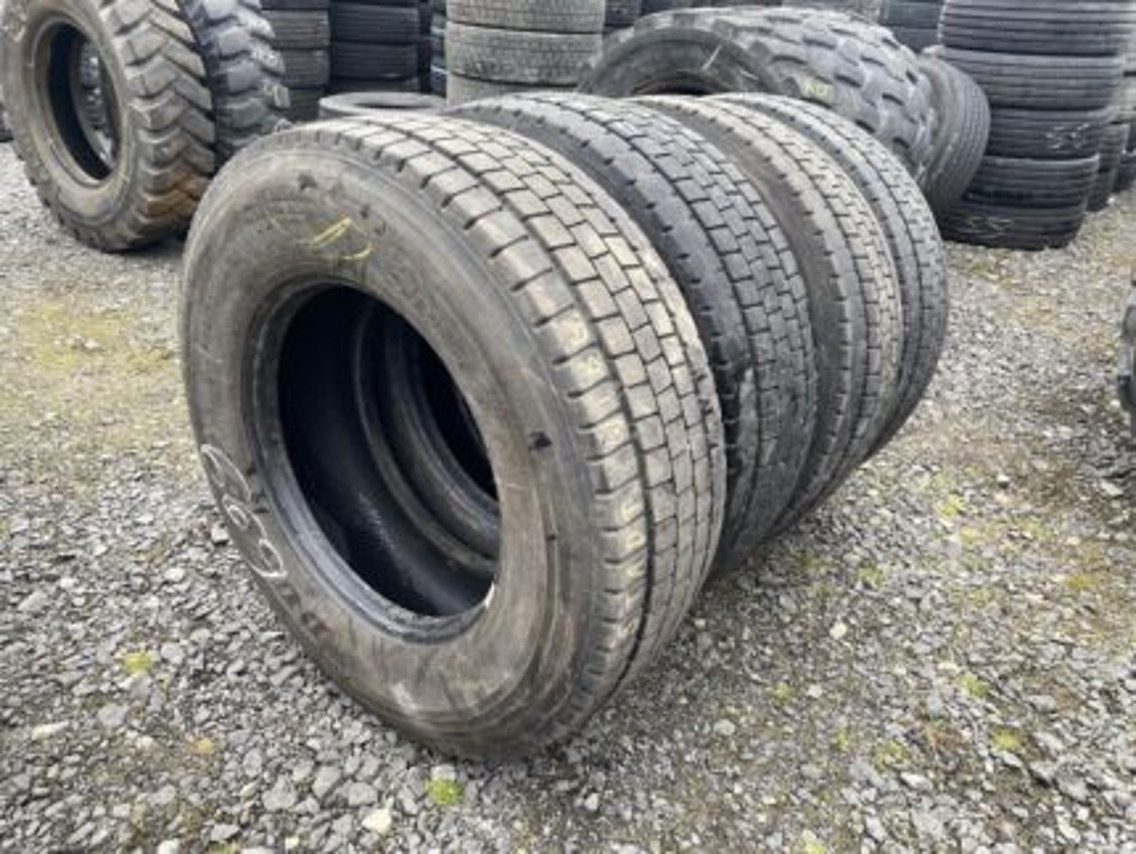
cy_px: 427
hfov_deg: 67.3
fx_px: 854
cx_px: 568
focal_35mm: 26
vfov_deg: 53.1
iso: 32
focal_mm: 4.25
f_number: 1.8
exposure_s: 1/130
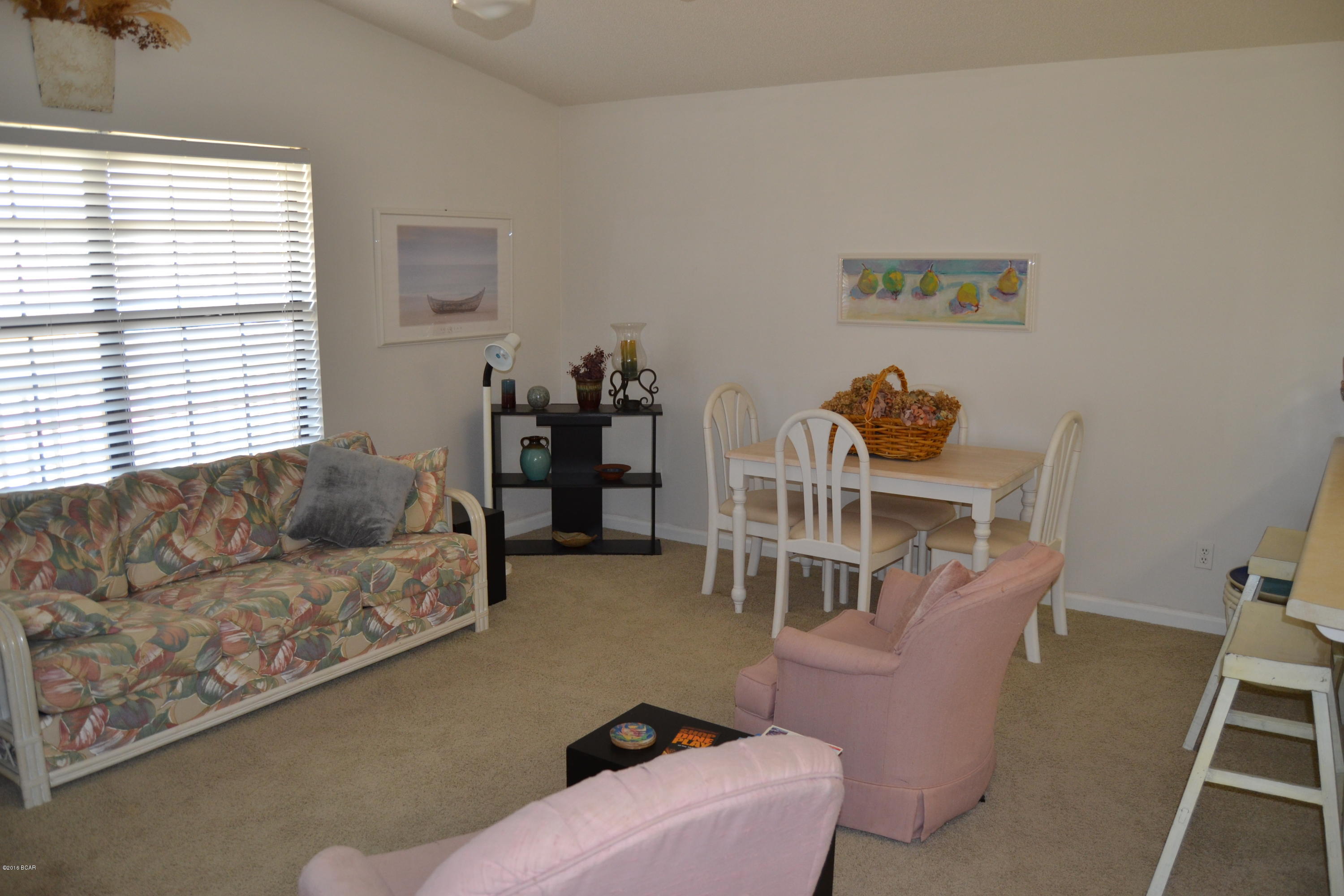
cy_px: 448
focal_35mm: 27
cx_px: 672
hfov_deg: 67.4
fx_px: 1008
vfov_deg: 47.9
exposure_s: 1/80
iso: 400
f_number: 3.5
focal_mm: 18
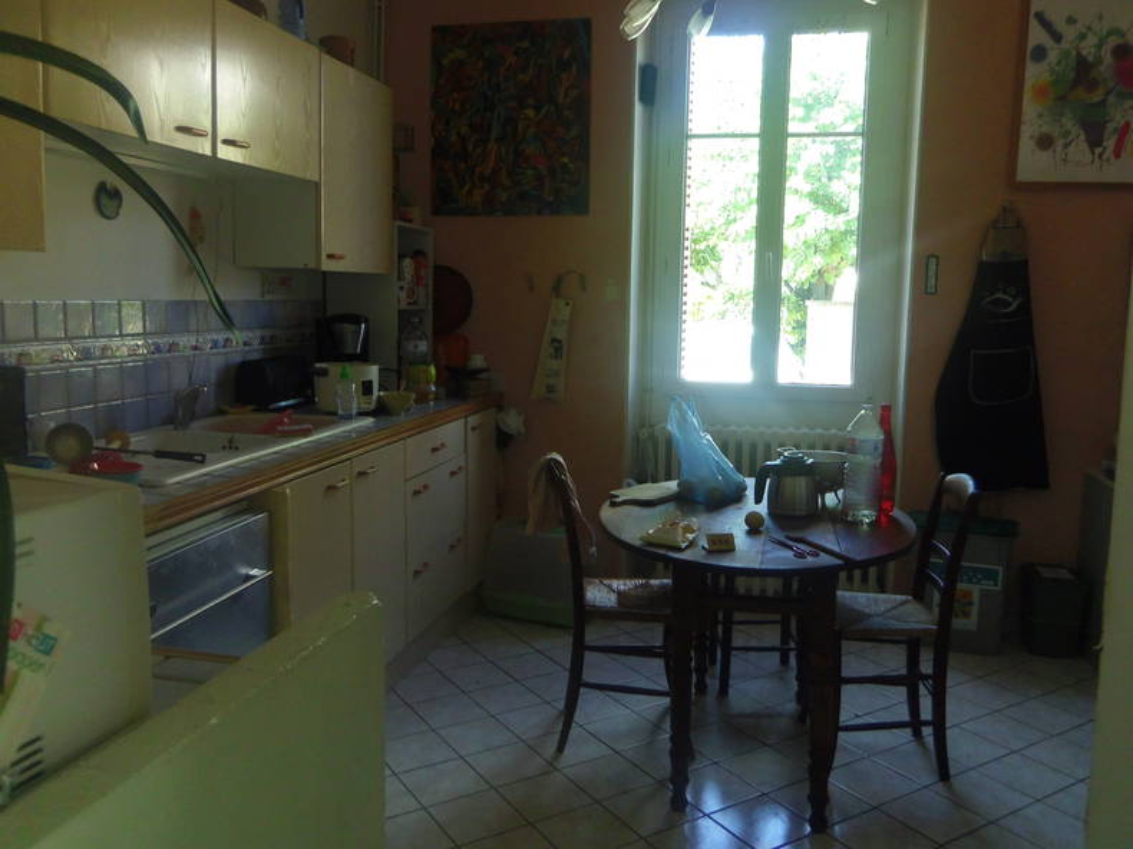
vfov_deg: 49.7
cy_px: 424
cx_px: 566
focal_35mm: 28
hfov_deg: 63.5
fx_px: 916
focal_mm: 5
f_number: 3.9
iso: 200
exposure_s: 1/40
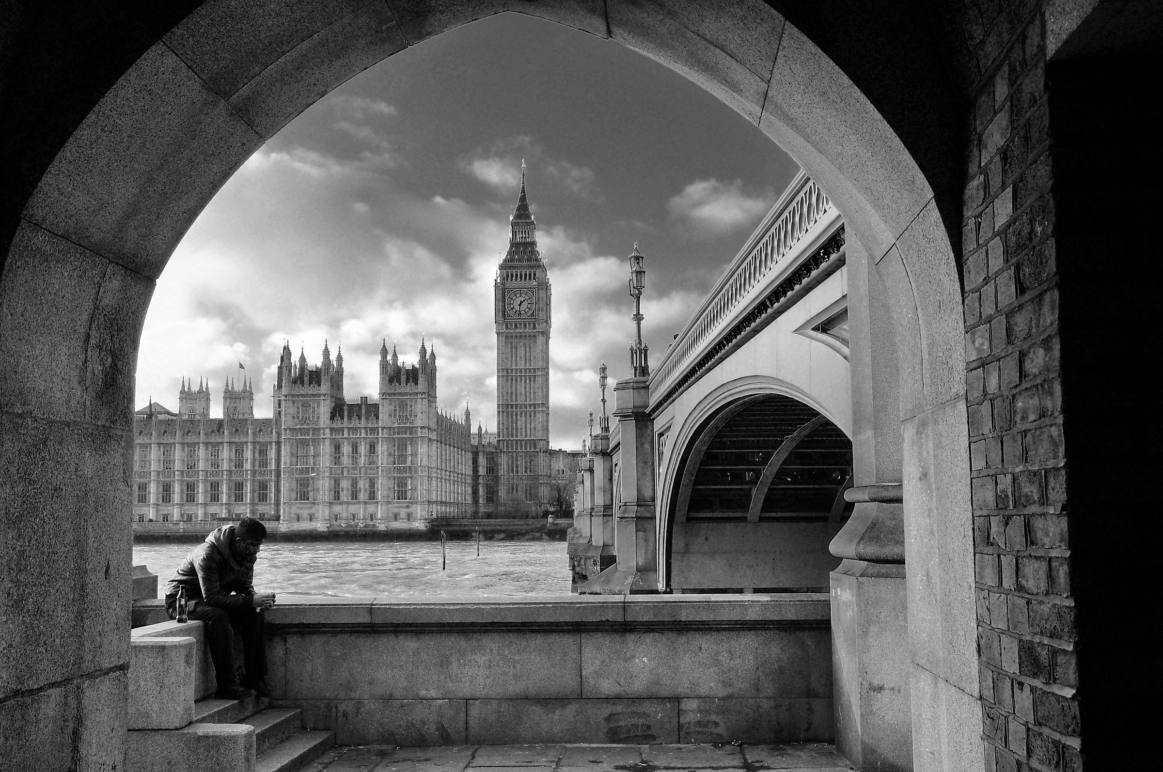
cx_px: 582
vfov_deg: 34.1
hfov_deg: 49.6
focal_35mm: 39
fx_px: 1258
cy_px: 386
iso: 400
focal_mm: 26
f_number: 22
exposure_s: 1/60
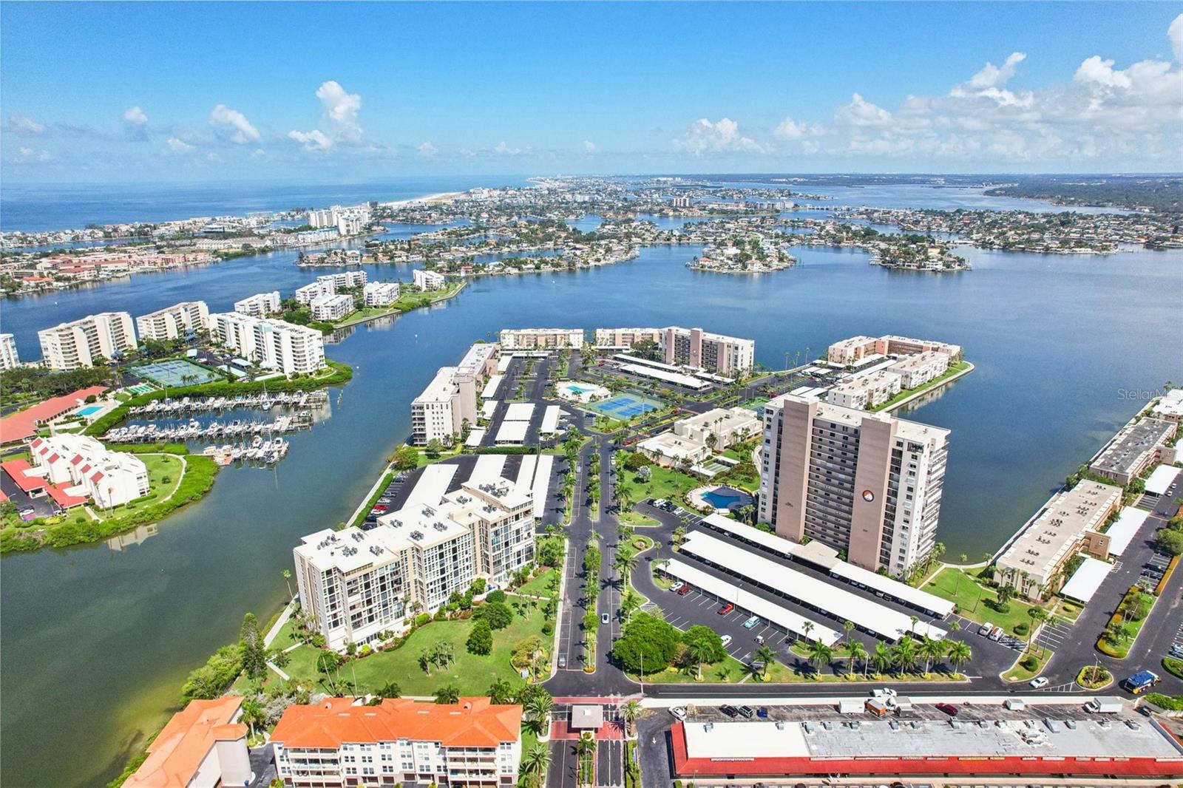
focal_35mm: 22
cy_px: 394
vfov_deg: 57.2
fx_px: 723
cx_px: 592
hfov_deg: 78.6
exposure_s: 1/6400
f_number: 2.8
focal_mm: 8.4
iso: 400
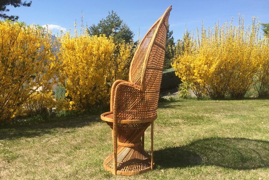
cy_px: 93
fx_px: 232
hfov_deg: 60.3
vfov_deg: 42.3
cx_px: 133
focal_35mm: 31
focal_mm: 4.15
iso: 32
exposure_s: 1/1709
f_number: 2.2
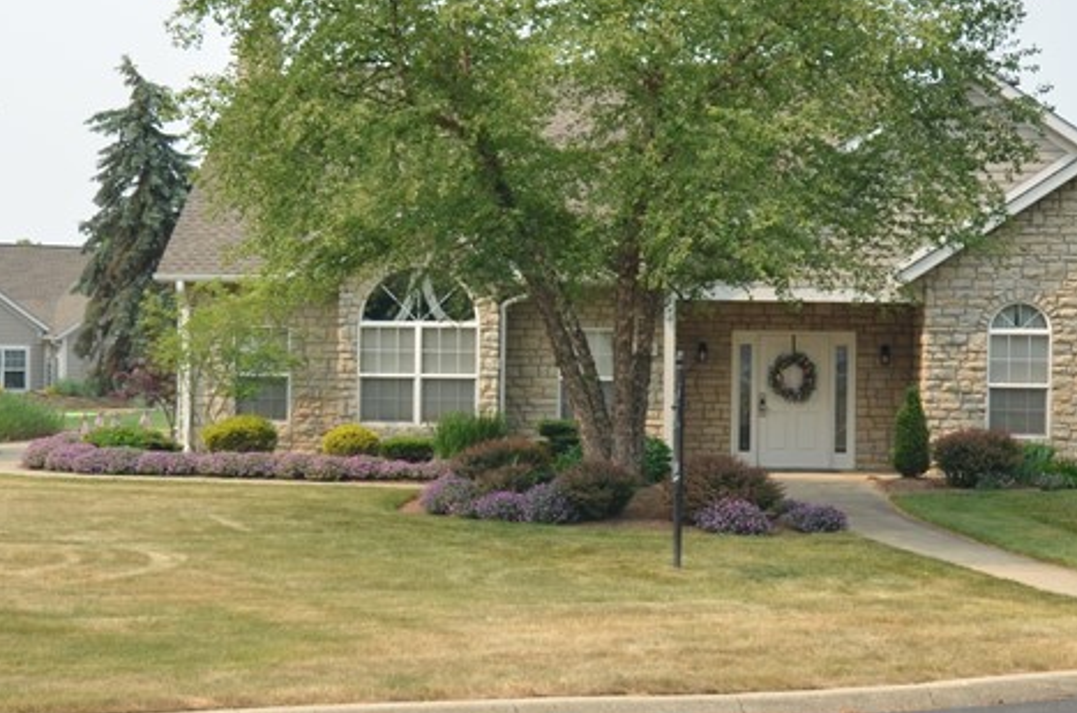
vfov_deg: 19.4
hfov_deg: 28.9
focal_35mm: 70
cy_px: 356
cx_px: 545
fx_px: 2089
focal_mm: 20
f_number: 8
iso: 200
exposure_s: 1/250
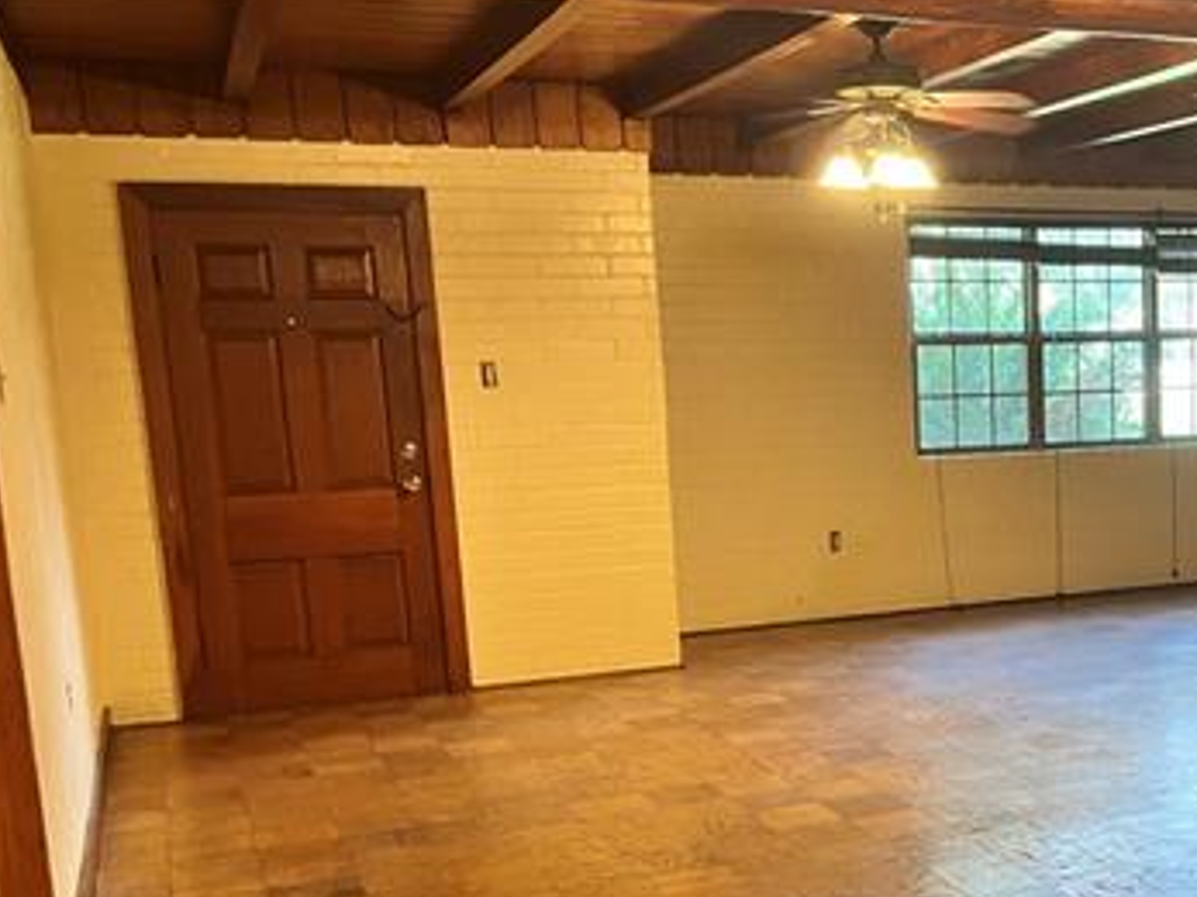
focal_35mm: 48
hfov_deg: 37.3
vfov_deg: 29.9
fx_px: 1659
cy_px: 642
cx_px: 1056
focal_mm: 5.1
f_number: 1.6
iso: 400
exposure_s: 1/60
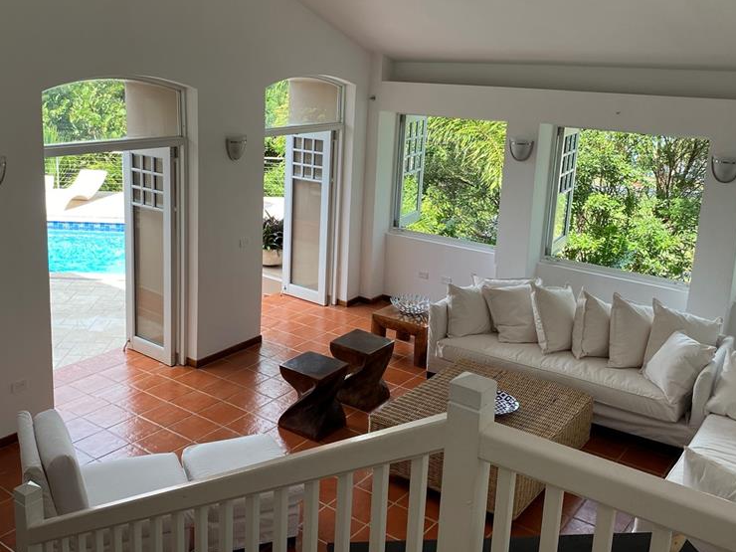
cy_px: 221
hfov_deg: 51.1
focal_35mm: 36
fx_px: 765
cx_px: 302
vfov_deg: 39.5
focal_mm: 4.25
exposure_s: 1/309
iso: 32
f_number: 1.8
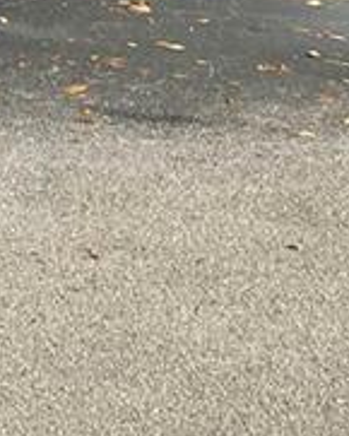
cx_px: -291
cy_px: -944
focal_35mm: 168
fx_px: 2167
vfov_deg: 8.9
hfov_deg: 8.8
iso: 32
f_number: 1.6
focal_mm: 5.1
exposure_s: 1/4717
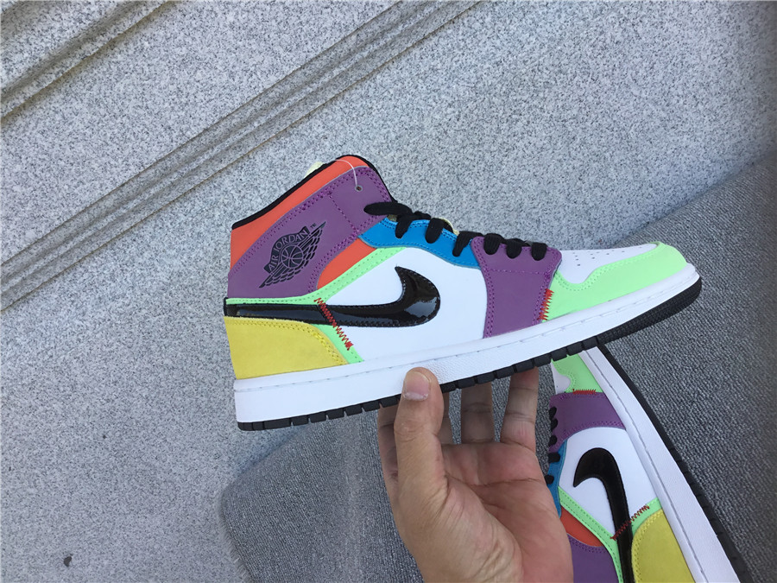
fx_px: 696
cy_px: 292
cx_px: 388
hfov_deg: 58.4
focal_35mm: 31
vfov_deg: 45.4
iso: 25
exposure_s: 1/353
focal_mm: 3.3
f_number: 2.4
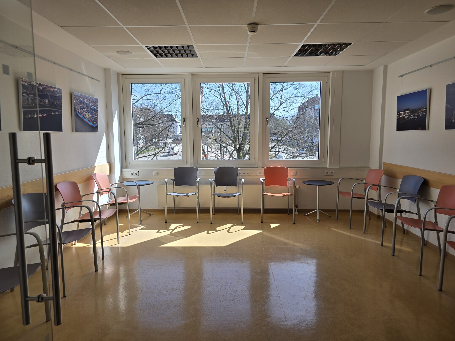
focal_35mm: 23
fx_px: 302
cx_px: 228
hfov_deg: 73.9
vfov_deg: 58.9
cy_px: 170
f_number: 1.7
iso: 12
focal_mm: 6.3
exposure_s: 1/295
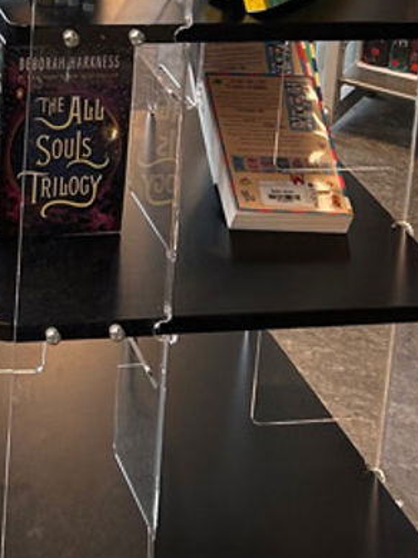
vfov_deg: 15.1
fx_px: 1950
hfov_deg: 11.9
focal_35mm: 121
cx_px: -102
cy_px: -278
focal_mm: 5.7
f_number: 1.5
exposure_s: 1/100
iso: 50
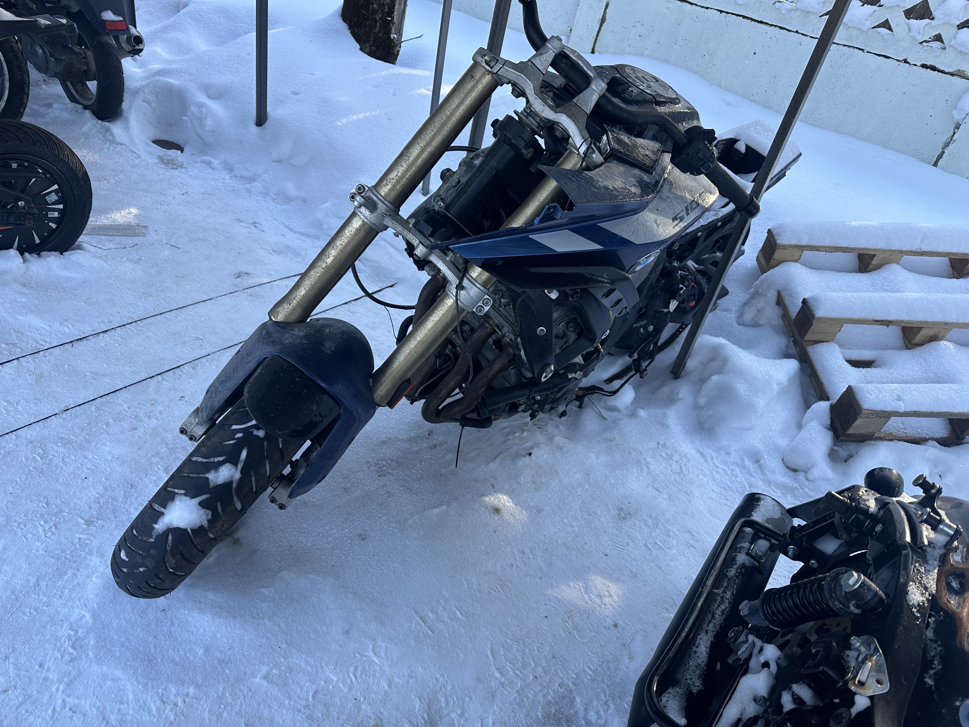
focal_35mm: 24
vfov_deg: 56.8
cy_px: 364
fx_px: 672
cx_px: 484
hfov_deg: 71.6
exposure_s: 1/380
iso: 80
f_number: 1.78
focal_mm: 6.86
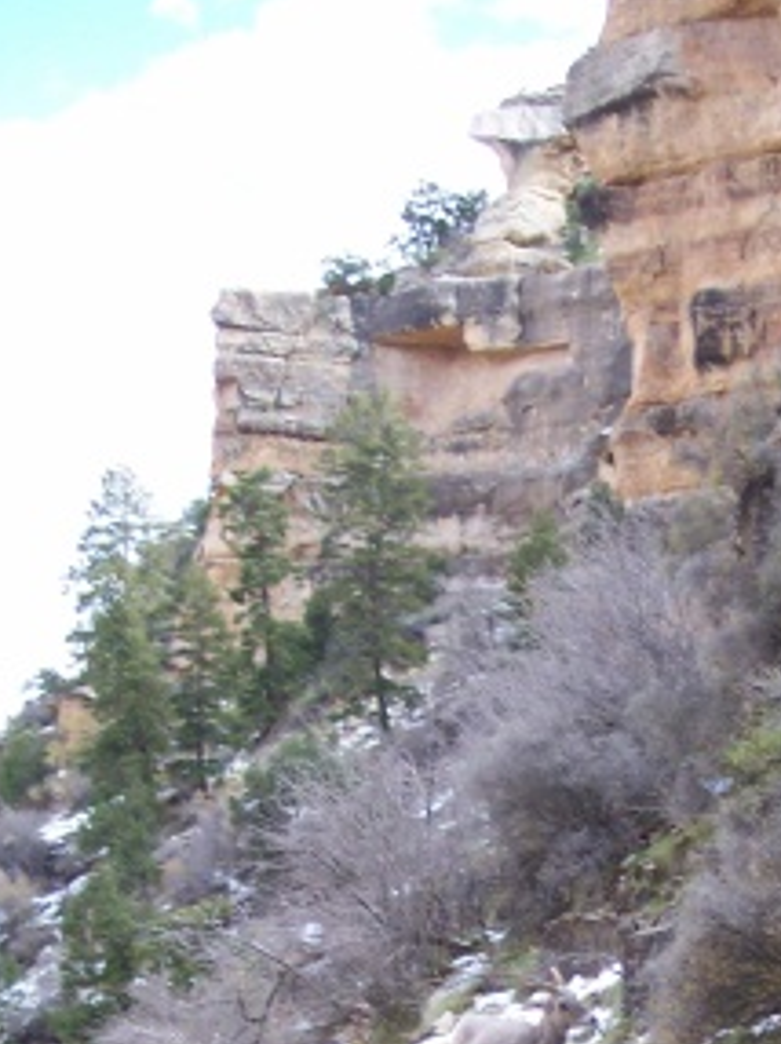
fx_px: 2561
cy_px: 1150
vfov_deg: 21.8
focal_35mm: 85
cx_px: 786
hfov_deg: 17.0
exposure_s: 1/250
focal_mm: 8
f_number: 2.8
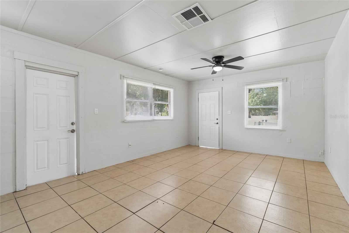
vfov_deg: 77.3
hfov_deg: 100.4
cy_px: 116
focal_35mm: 15
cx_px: 174
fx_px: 145
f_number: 7.1
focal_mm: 10
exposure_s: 1/15
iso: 100
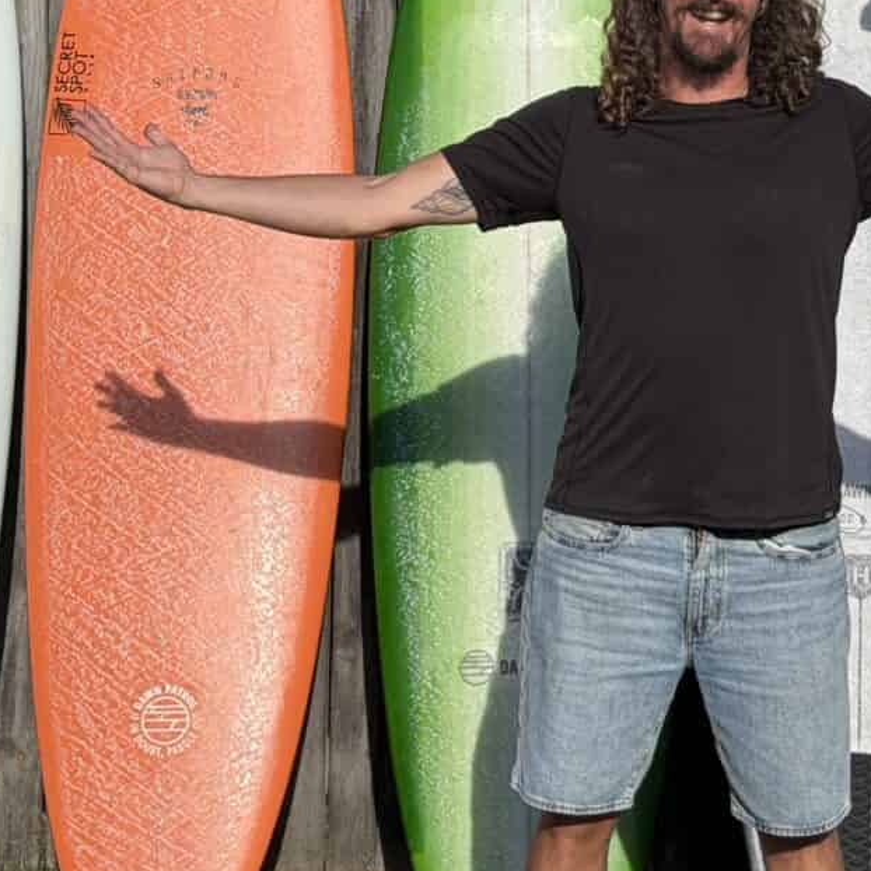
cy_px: 211
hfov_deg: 13.3
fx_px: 3729
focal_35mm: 131
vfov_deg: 13.3
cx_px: 699
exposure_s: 1/6024
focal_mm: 6.76
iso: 64
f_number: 1.78
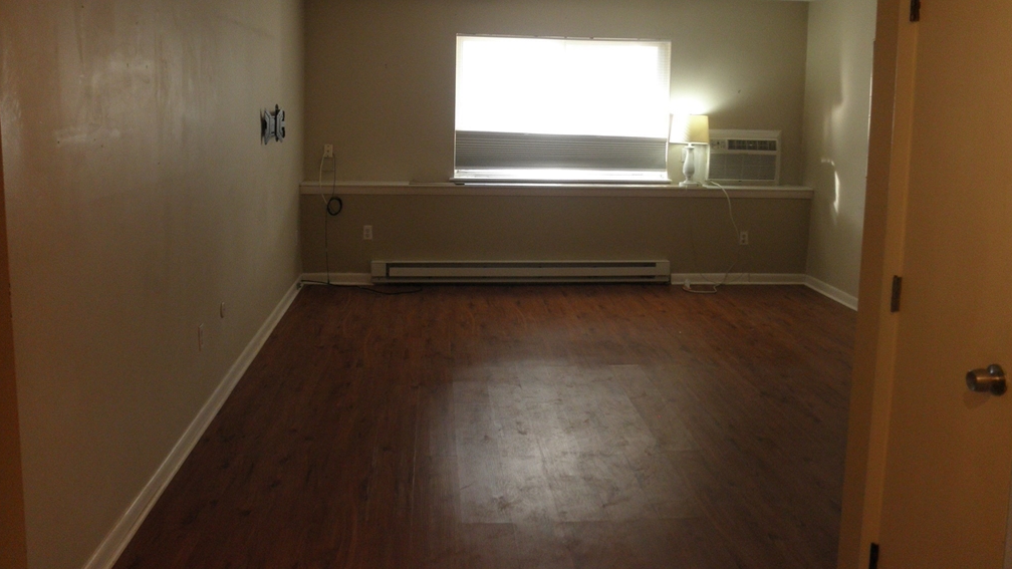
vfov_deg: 37.4
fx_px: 832
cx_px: 503
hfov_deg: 62.6
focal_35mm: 31
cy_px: 195
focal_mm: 5
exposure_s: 1/30
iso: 125
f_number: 3
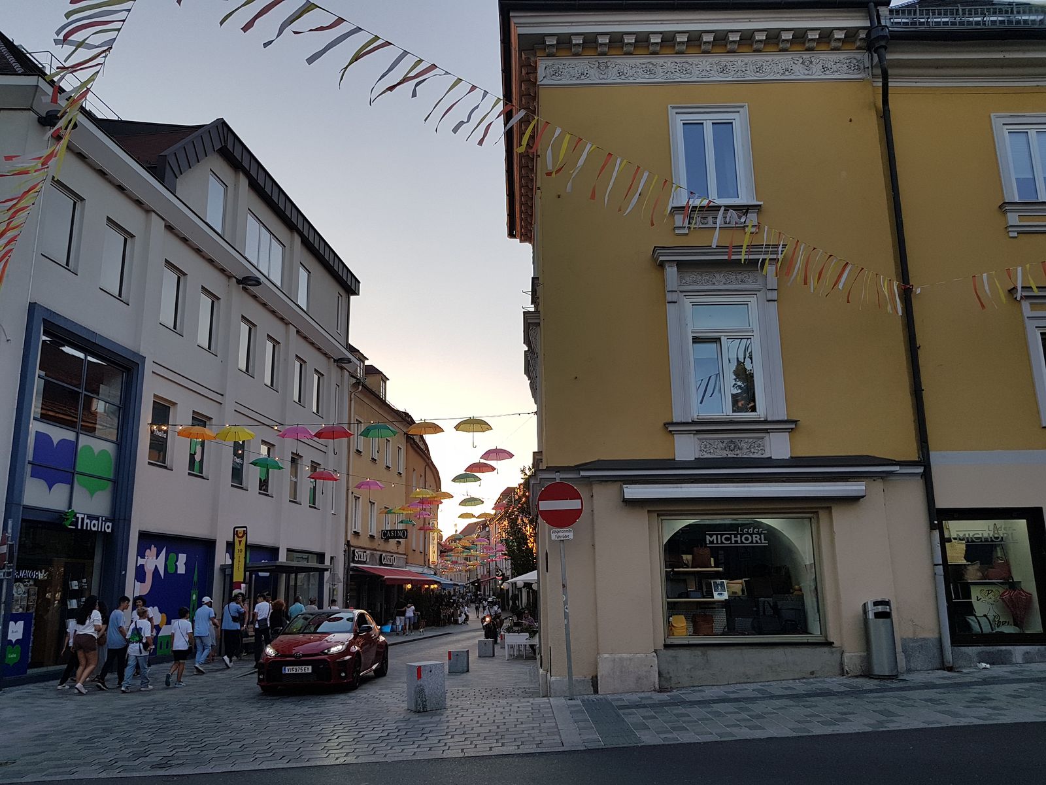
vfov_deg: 53.1
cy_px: 392
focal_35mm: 26
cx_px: 523
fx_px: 786
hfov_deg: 67.3
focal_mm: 4.2
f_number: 1.7
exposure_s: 1/674
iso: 50
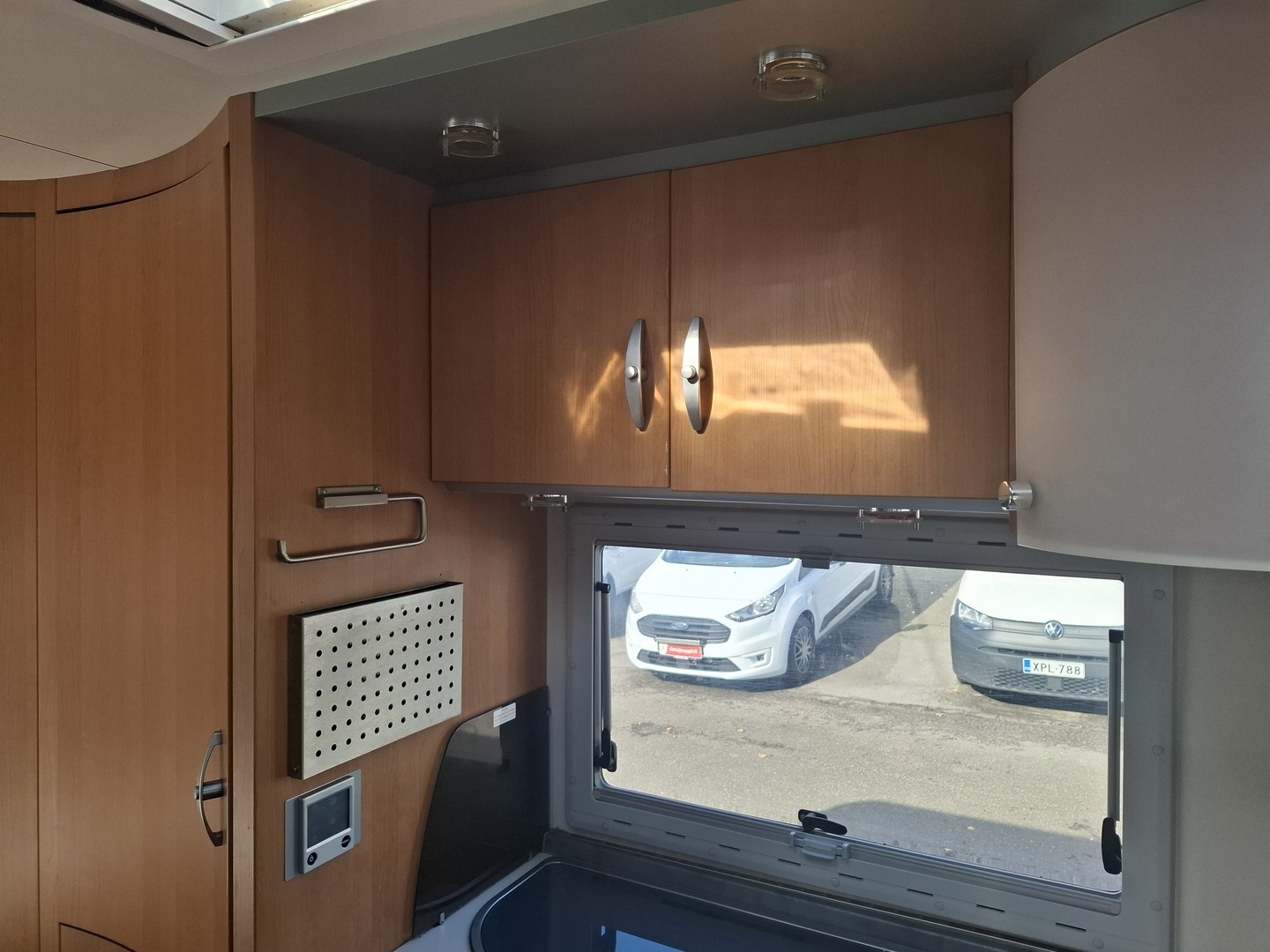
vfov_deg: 58.9
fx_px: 844
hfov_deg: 73.9
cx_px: 635
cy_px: 476
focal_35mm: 23
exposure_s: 1/419
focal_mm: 5.54
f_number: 1.8
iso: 50
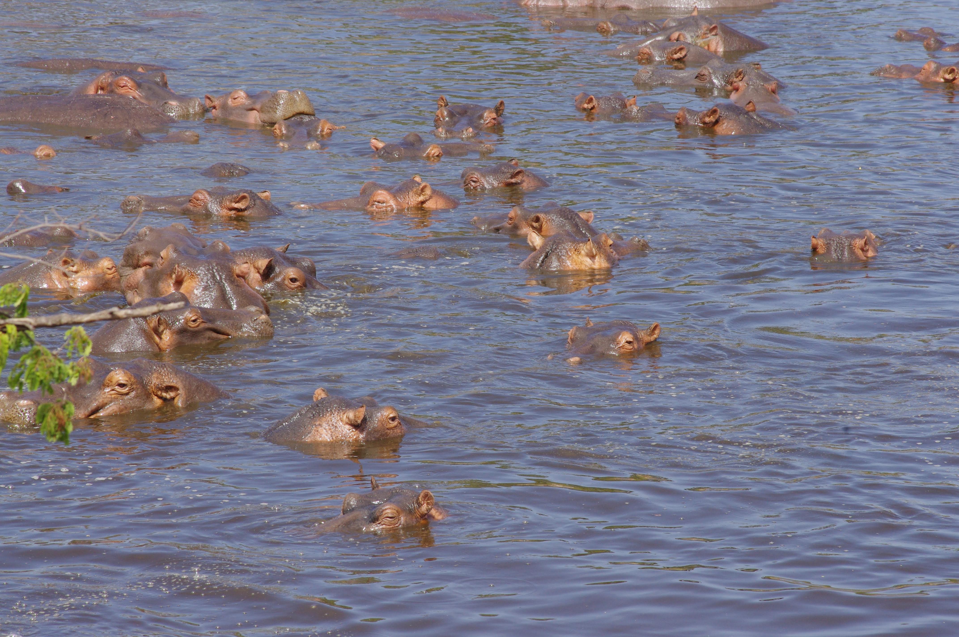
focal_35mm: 225
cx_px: 480
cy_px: 318
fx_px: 5986
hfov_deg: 9.2
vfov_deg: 6.1
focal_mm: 150
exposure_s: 1/400
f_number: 13
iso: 400
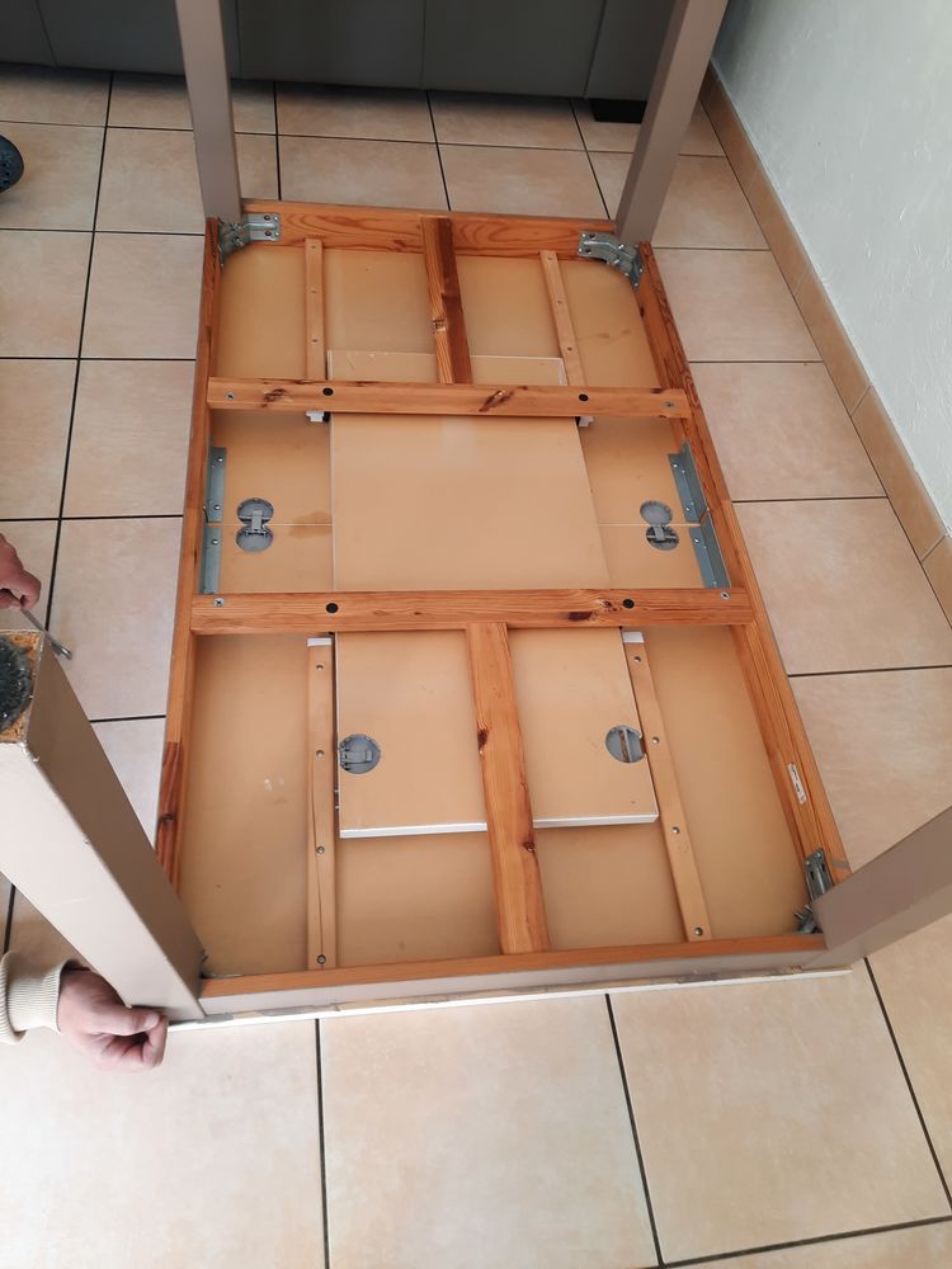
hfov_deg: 54.9
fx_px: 917
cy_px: 634
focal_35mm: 25
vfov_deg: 69.4
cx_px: 476
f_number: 2
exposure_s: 1/50
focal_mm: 4.6
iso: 40
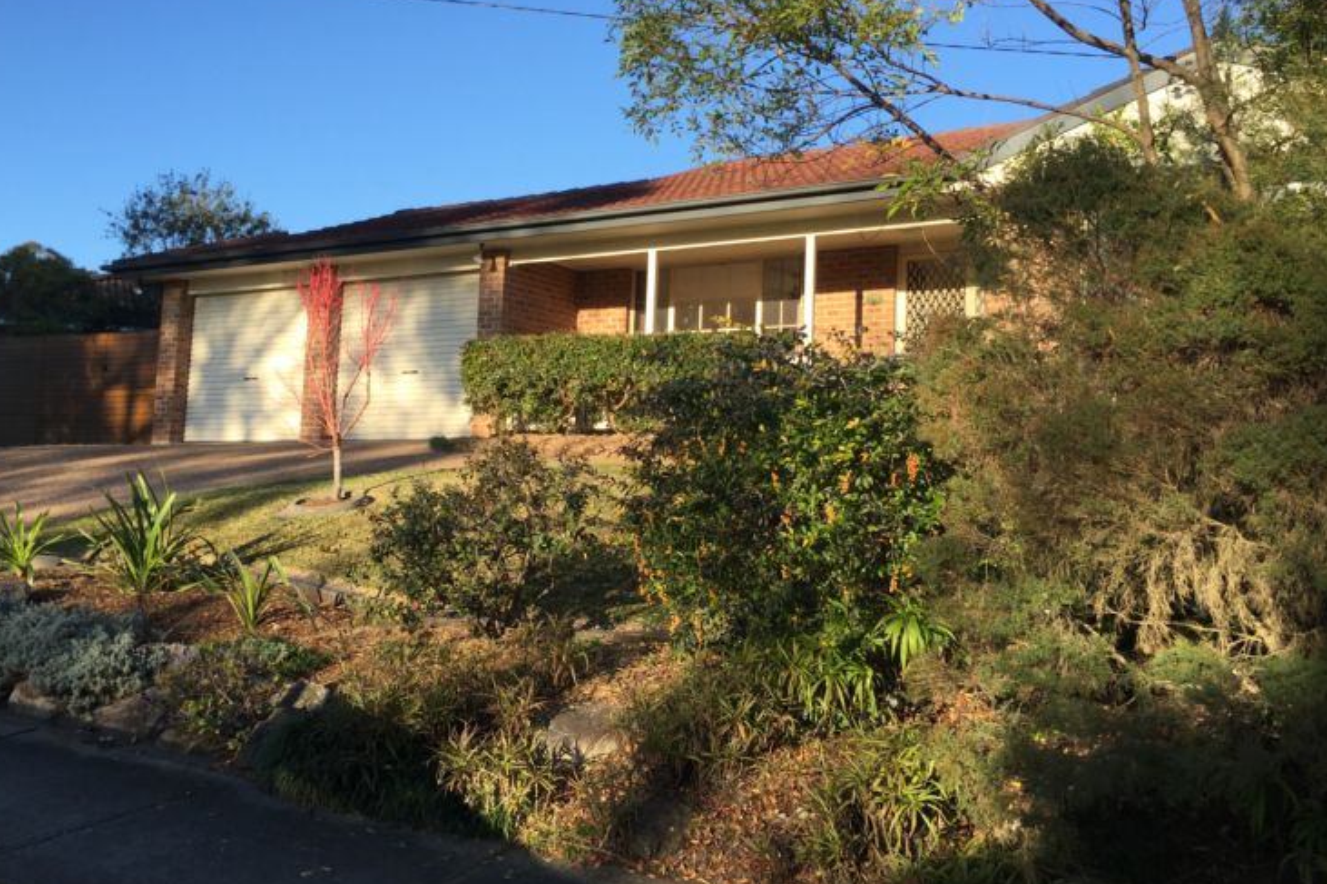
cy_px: 378
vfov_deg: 39.9
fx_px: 1216
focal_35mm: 33
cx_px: 644
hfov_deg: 57.2
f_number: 2.2
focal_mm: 4.15
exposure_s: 1/879
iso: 32
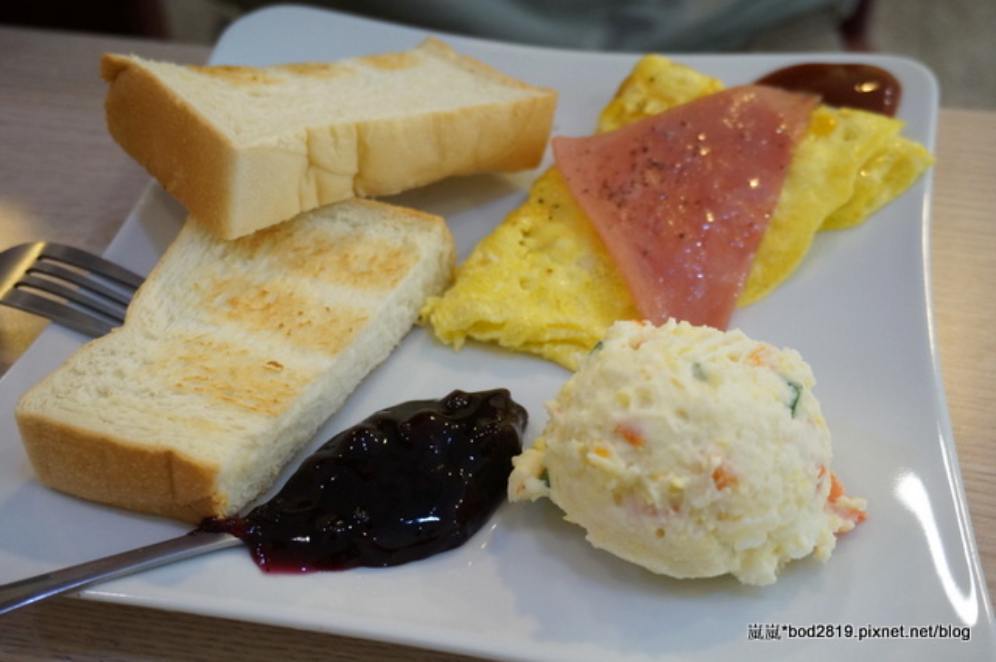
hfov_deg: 48.0
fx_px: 1119
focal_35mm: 40
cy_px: 331
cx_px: 498
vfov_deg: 32.9
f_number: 4.5
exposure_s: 1/60
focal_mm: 27
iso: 1250
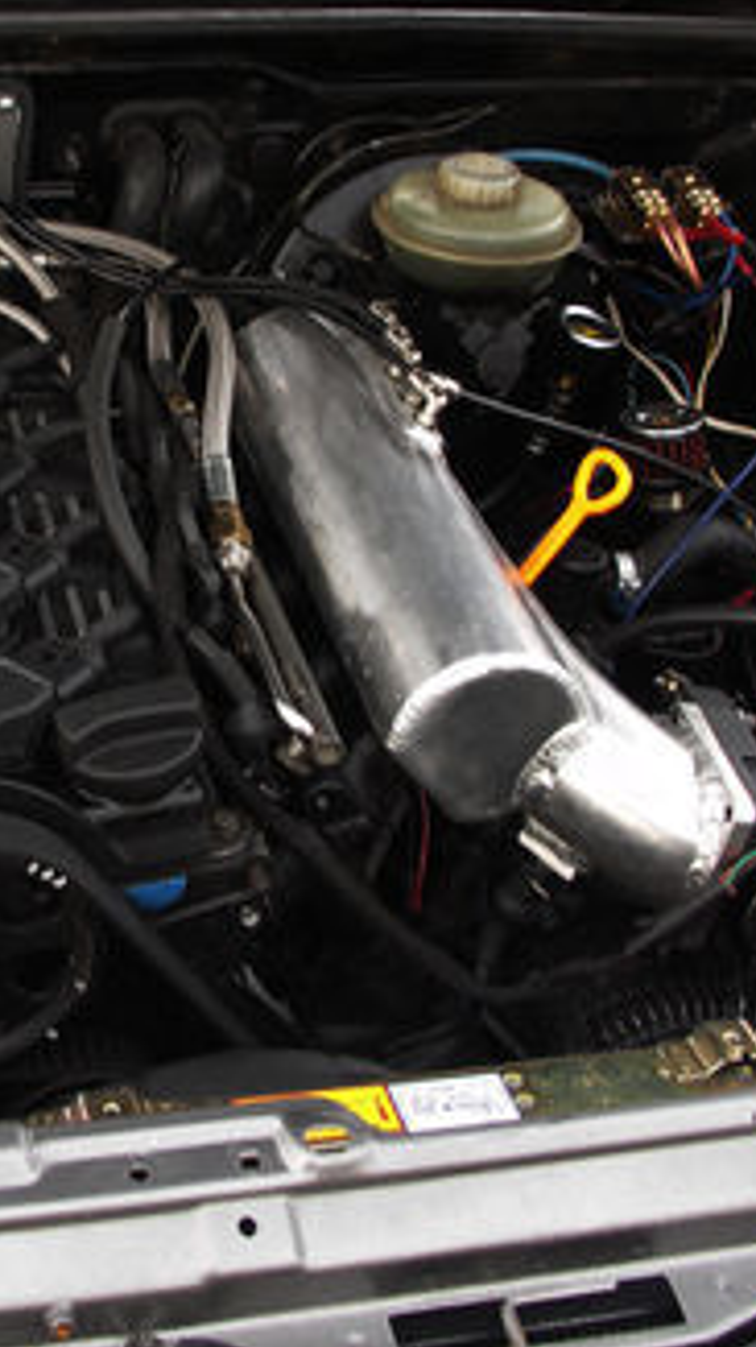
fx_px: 2213
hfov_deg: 19.1
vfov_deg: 33.8
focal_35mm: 62
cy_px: 591
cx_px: 91
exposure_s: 1/50
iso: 80
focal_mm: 7.6
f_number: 2.8
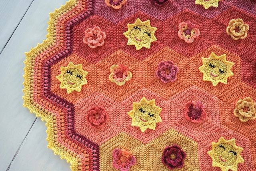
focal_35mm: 32
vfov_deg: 41.1
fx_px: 228
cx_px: 128
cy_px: 86
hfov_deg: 58.7
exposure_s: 1/100
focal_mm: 21.2
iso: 1000
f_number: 4
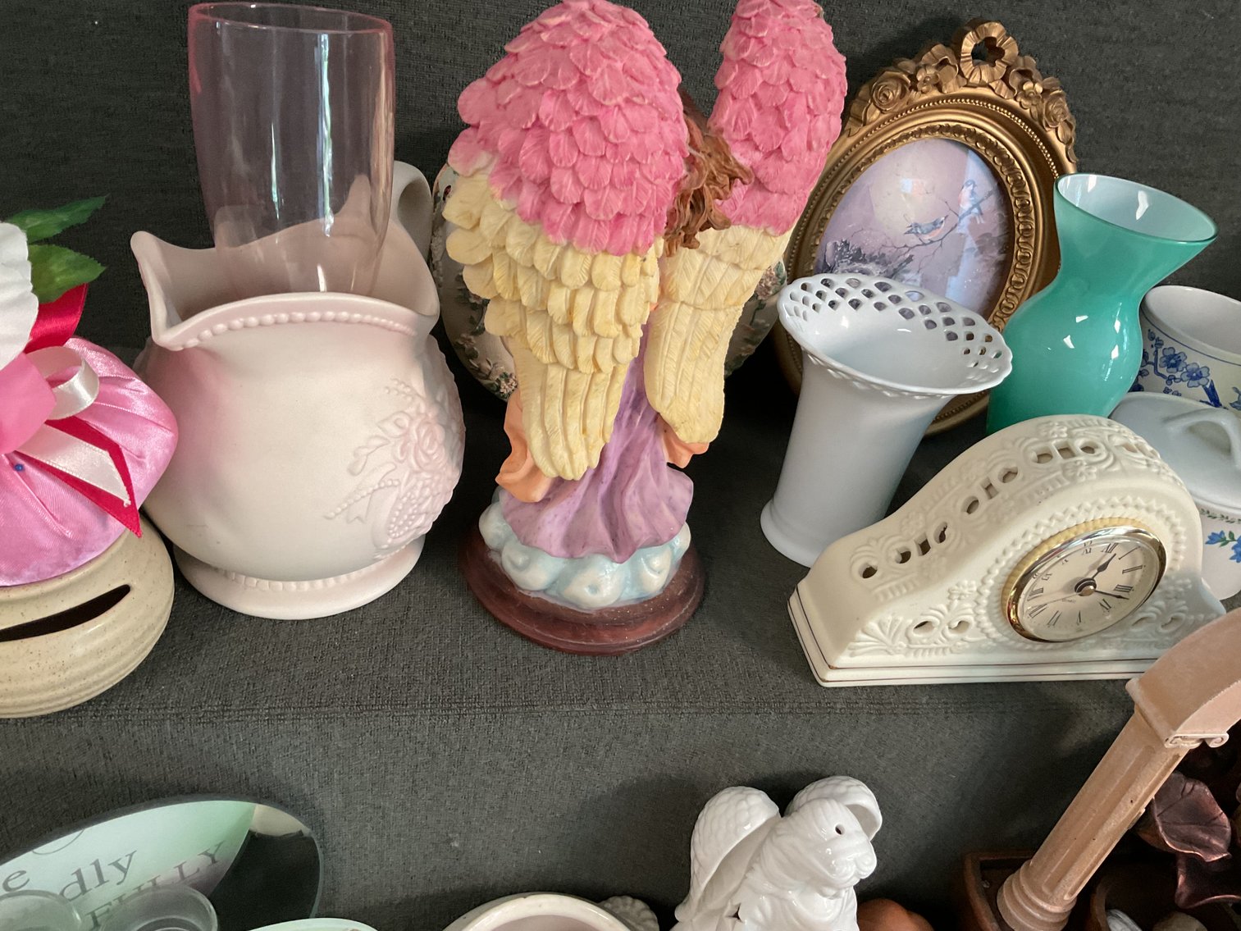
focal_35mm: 29
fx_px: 1040
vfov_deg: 48.2
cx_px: 620
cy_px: 466
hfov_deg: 61.7
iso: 160
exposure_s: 1/60
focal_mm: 3
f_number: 1.8
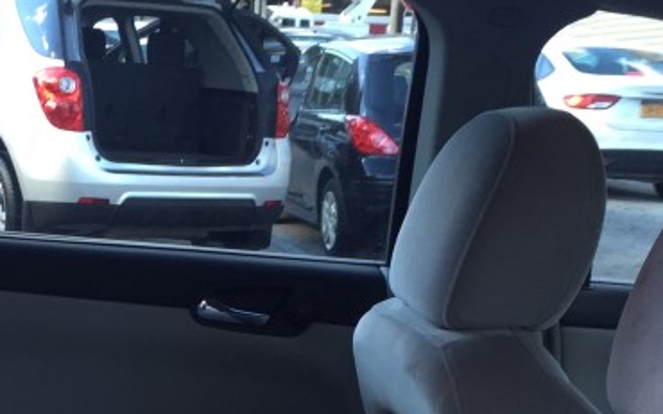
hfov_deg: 24.2
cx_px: 202
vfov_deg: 14.1
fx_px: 1535
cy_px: 668
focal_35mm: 85
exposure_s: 1/120
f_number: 2.2
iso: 40
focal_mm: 4.15
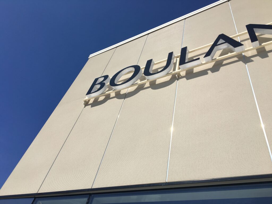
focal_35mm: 29
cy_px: 102
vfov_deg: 48.2
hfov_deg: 61.7
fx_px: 228
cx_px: 136
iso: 25
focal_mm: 4.15
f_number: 2.2
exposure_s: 1/3205
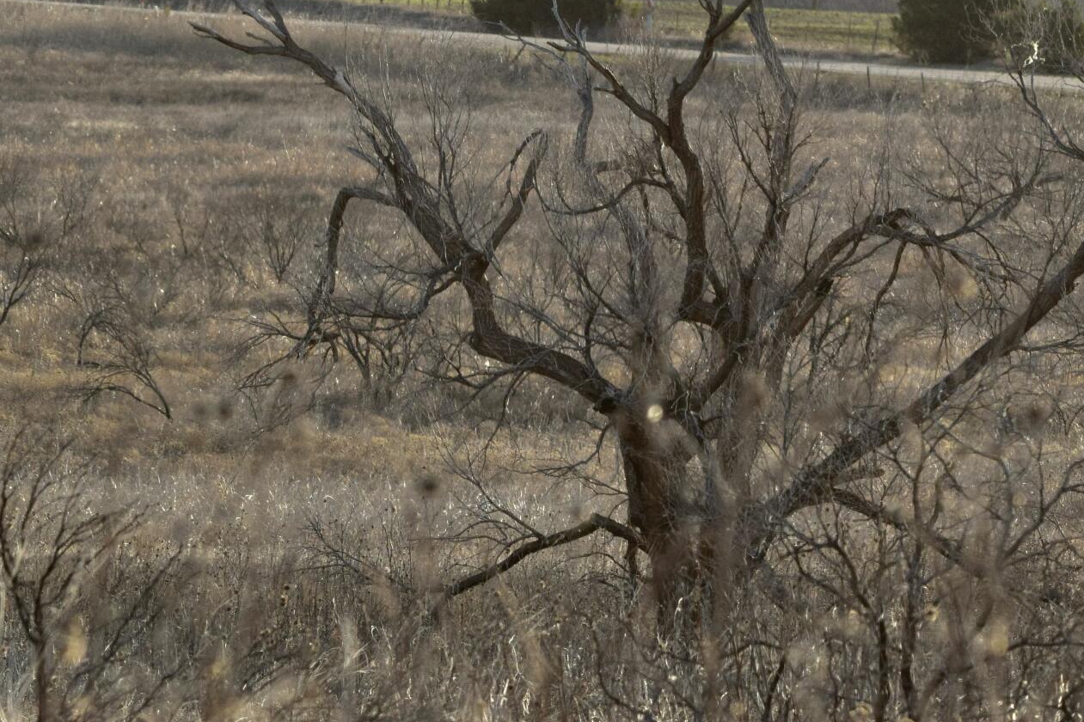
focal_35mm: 714
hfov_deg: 2.9
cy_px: 123
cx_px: 891
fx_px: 21492
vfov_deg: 1.9
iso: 280
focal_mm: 200
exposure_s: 1/500
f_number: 8
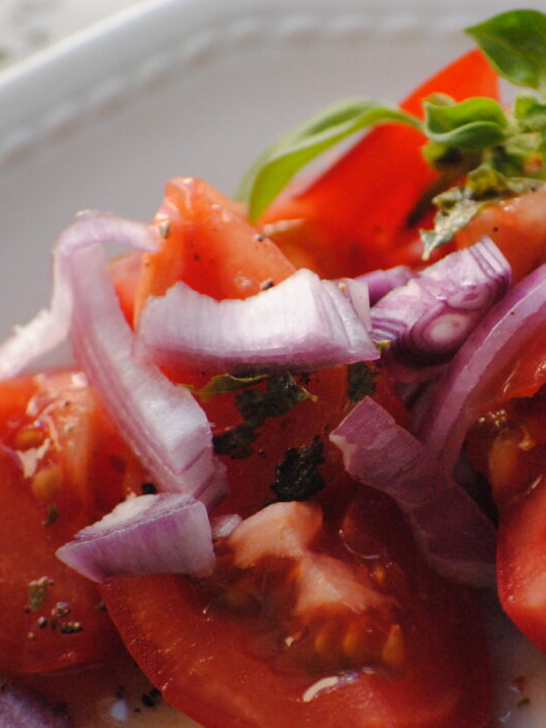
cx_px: 451
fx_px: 8641
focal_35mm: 411
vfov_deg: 4.8
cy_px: 364
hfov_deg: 3.6
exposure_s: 1/250
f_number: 5.6
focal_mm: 190
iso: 1600
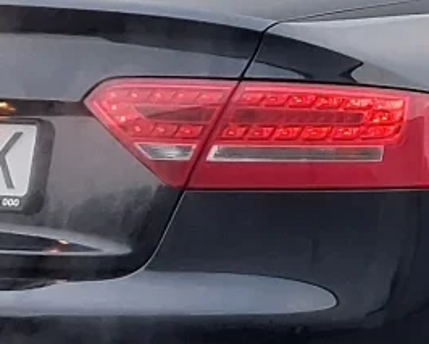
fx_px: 2413
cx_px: 577
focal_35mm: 190
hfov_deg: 9.9
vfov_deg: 8.1
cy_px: 168
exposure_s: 1/120
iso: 250
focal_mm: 4
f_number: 1.8
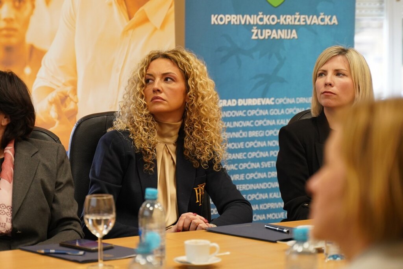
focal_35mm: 112
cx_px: 202
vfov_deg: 12.2
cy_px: 134
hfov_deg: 18.3
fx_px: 1254
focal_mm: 75
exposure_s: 1/250
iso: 1250
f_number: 2.8
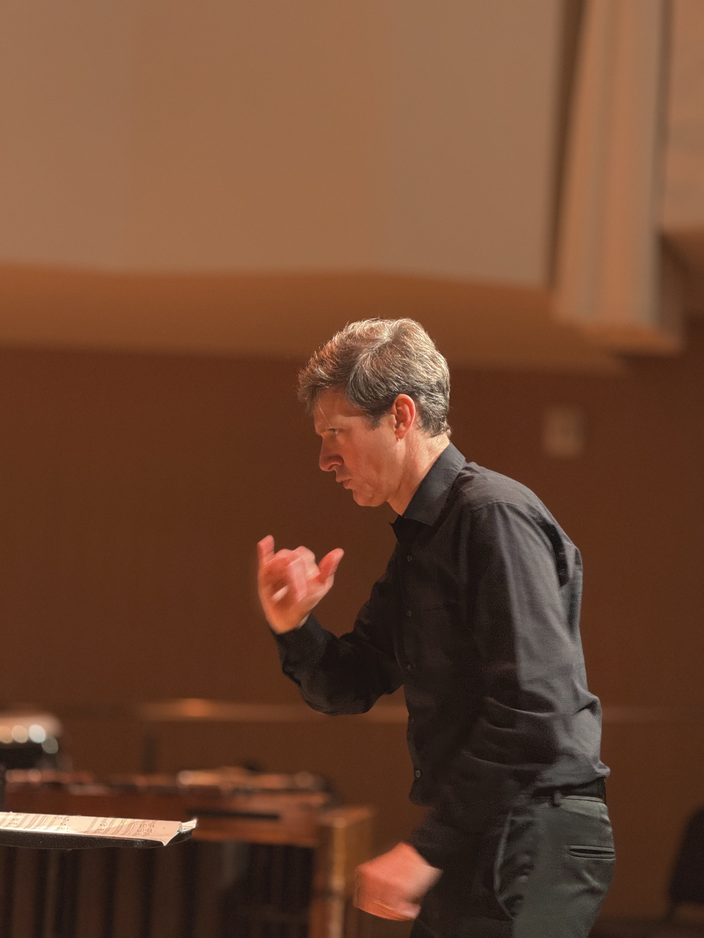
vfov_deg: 16.4
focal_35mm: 120
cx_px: 352
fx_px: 3254
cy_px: 469
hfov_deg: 12.3
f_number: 2.8
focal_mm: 15.66
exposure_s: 1/71
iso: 500
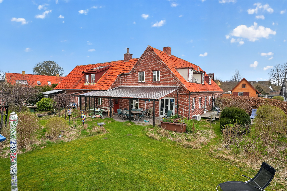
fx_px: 159
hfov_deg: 84.0
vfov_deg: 61.9
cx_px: 144
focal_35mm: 20
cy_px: 96
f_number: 8
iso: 400
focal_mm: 20
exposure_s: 1/125
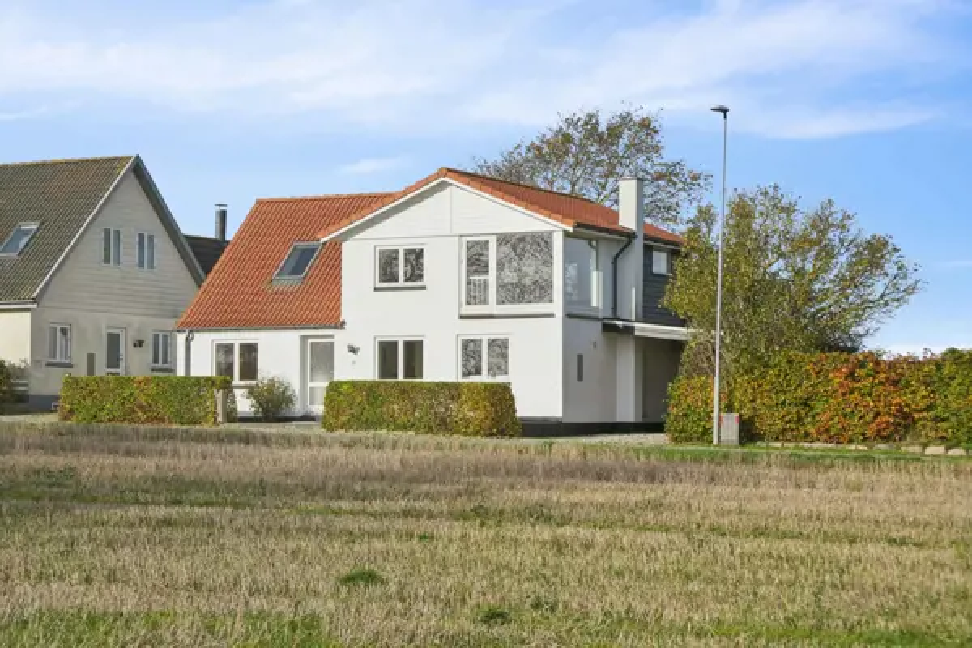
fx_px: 2227
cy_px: 324
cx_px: 486
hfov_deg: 24.6
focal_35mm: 82
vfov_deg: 16.6
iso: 200
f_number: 4
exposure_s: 1/4000
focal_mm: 55
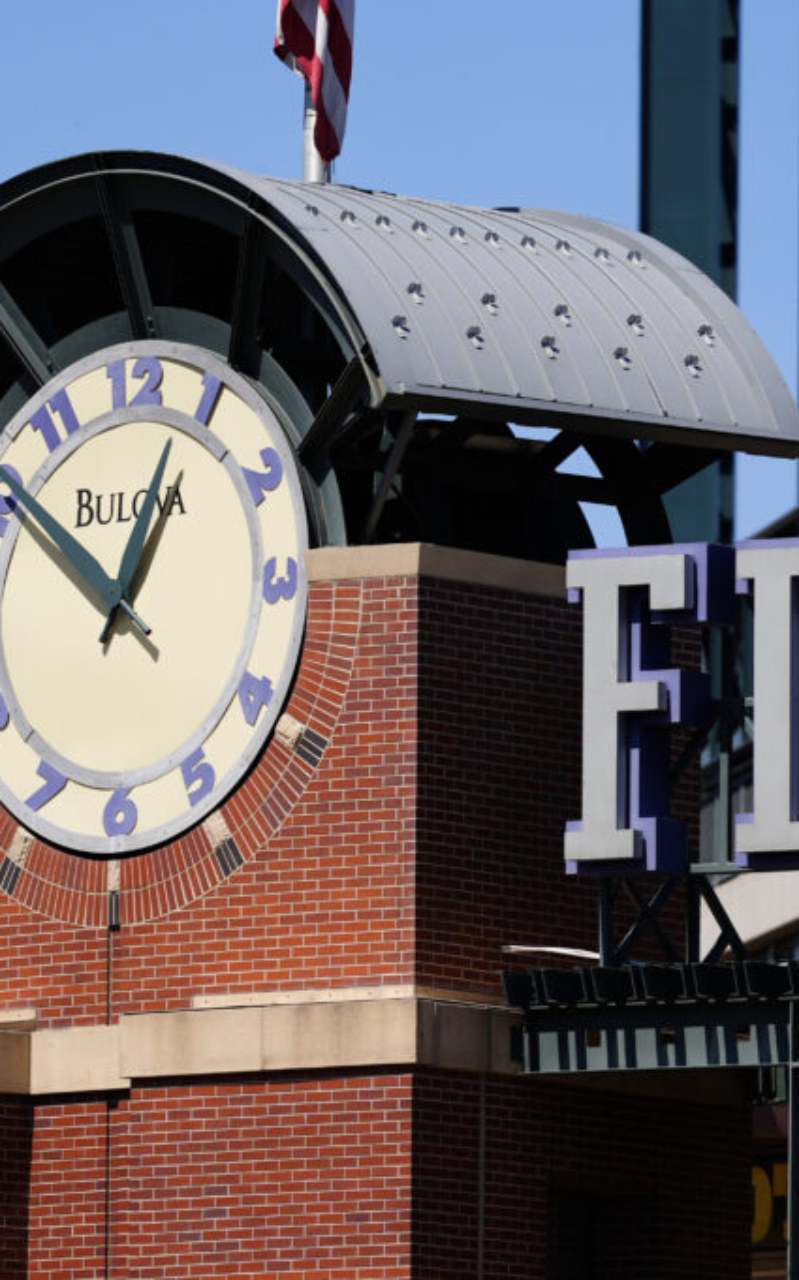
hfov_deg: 2.9
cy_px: 640
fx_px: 16044
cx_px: 425
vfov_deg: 4.6
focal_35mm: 460
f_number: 2.8
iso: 320
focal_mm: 300
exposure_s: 1/6400
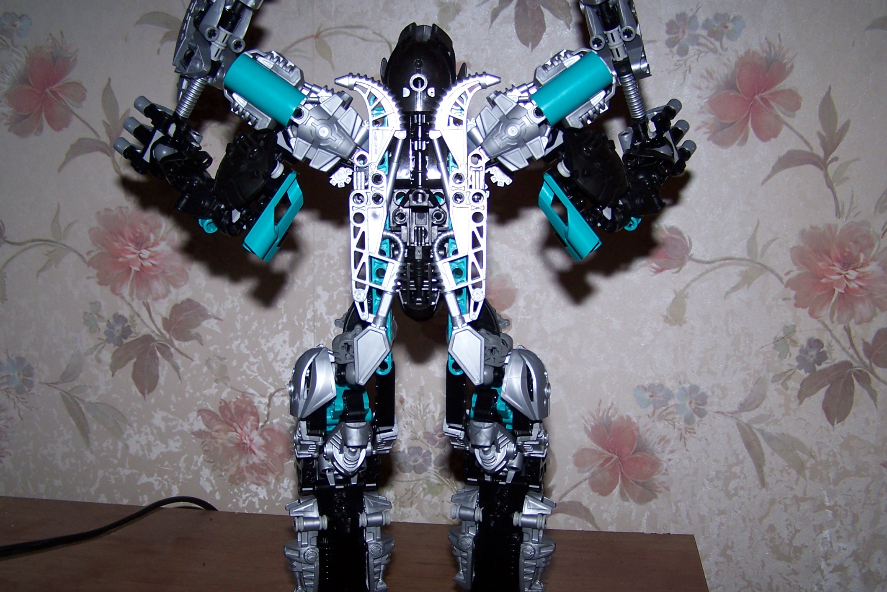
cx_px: 450
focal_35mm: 43
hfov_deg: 45.4
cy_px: 338
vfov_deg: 31.1
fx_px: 1059
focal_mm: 6.3
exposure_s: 1/60
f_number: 2.8
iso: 80
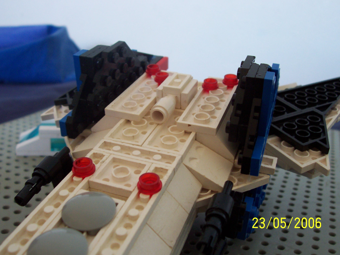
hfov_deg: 50.1
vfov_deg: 38.7
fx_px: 363
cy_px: 128
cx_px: 170
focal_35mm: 37
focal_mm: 5.6
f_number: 2.8
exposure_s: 1/10
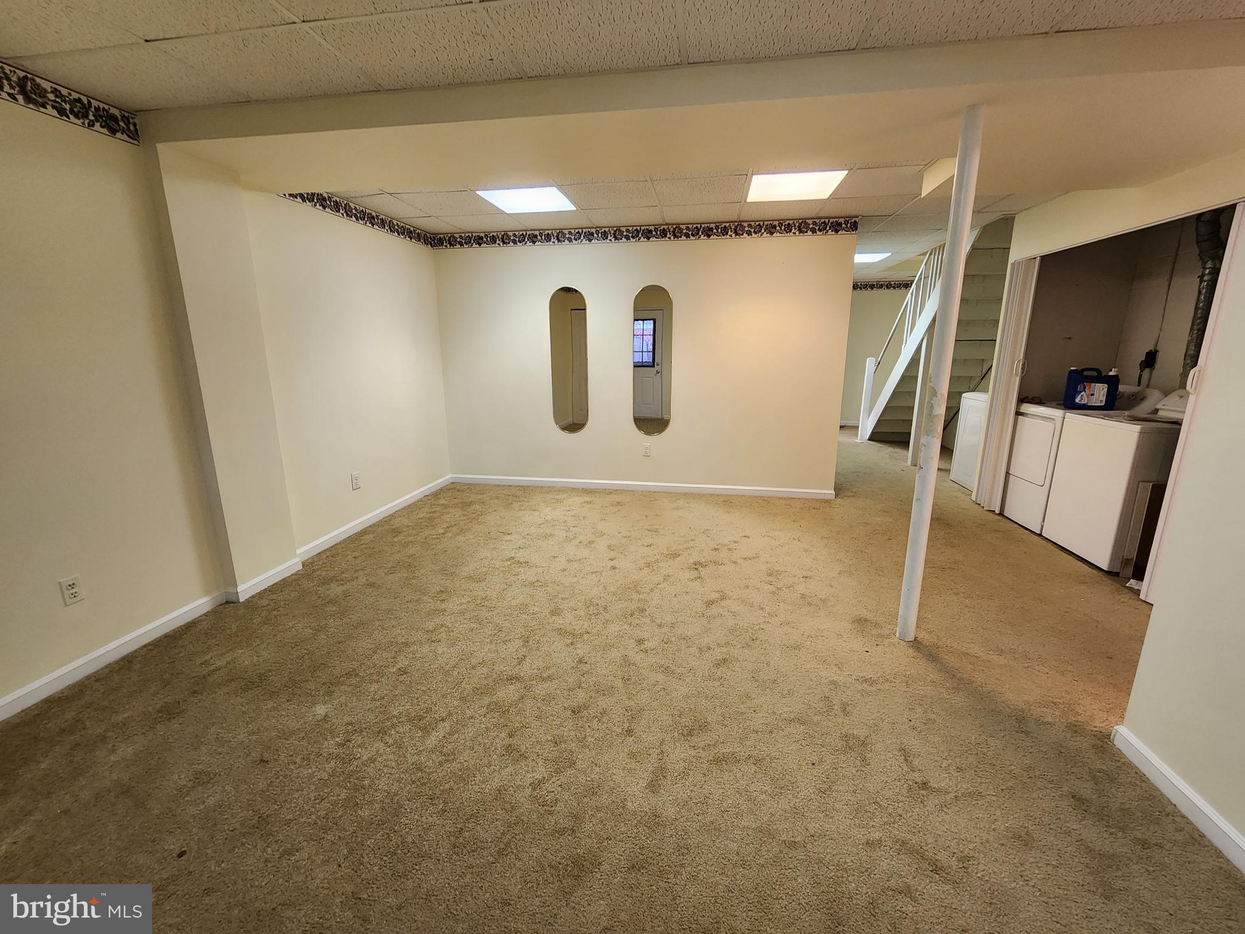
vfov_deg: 89.9
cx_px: 622
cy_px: 467
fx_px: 468
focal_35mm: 13
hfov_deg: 106.2
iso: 320
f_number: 2.2
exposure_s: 1/40
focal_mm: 2.2
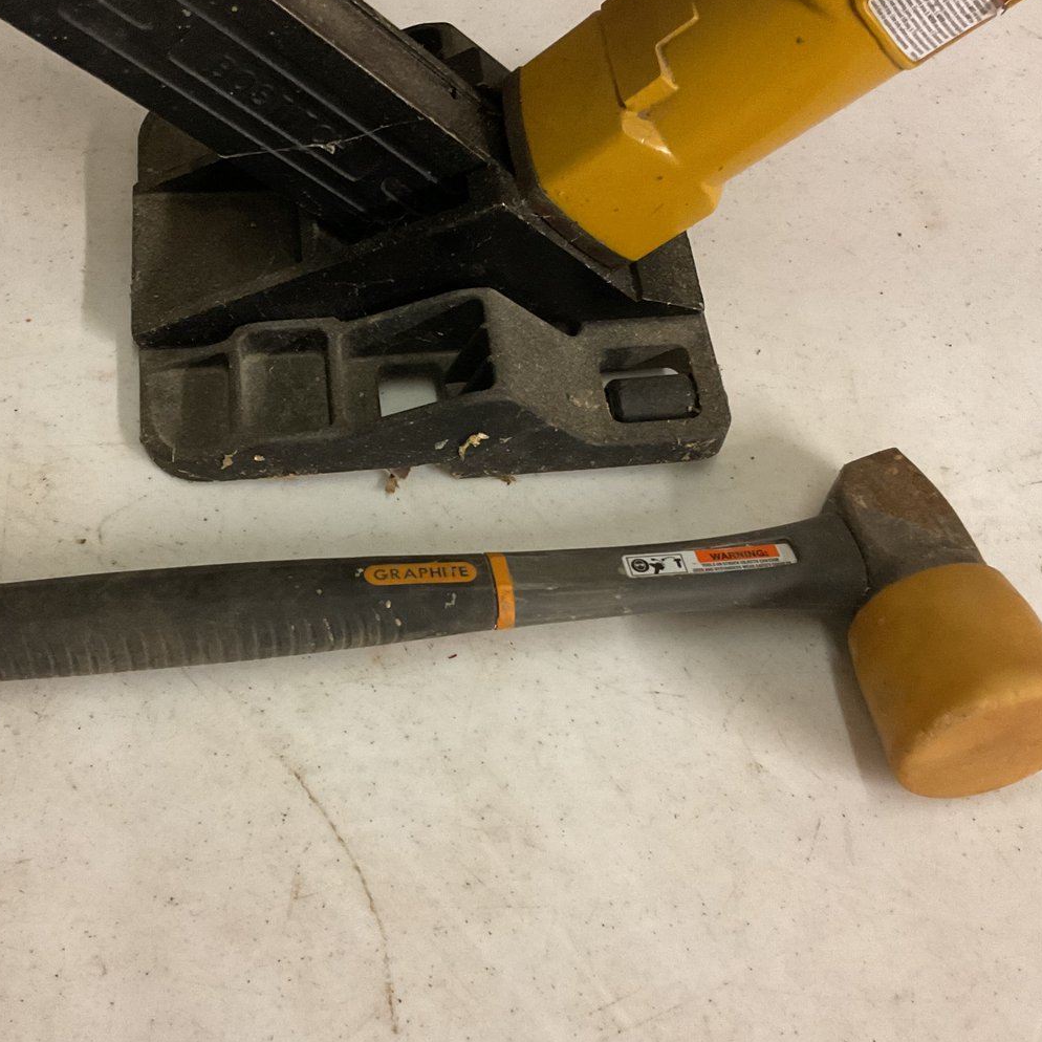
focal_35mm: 39
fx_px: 1328
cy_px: 531
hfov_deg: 42.7
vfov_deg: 42.8
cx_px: 429
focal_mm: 3
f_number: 1.8
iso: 250
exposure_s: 1/60
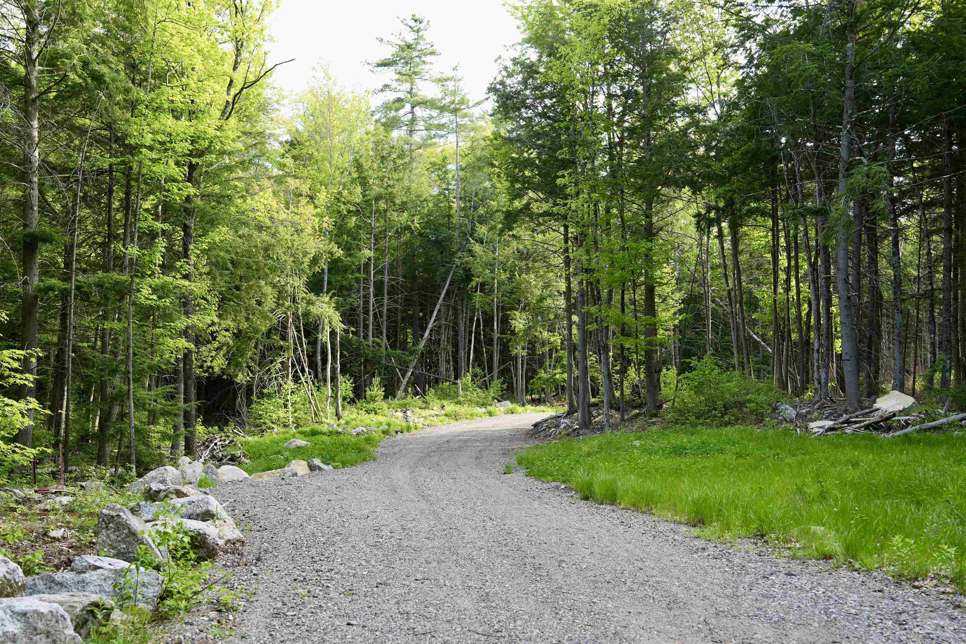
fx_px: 1127
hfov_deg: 46.4
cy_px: 322
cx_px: 483
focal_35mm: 42
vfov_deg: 31.9
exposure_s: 1/160
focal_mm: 42
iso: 250
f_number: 5
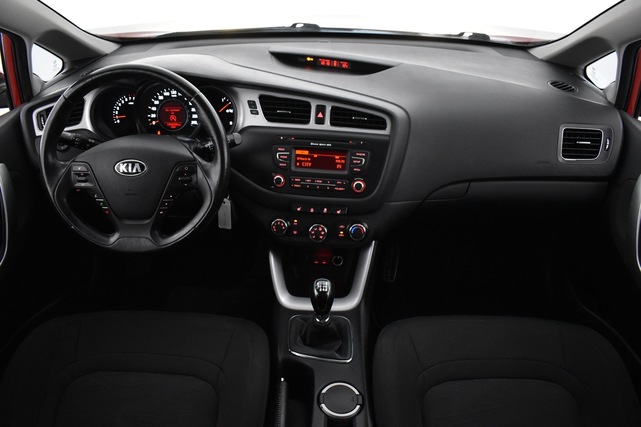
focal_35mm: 27
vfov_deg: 47.9
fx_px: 481
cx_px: 320
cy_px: 214
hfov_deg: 67.4
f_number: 4
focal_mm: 18
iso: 3200
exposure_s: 1/60
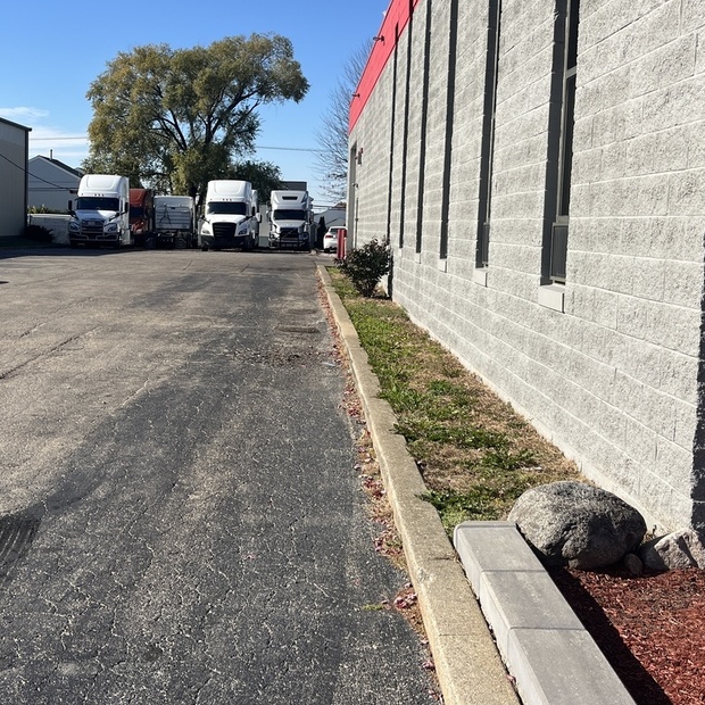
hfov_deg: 41.8
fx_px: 922
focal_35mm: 40
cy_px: 273
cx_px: 329
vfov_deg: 41.6
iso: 50
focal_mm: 5.1
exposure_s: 1/4149
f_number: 1.6
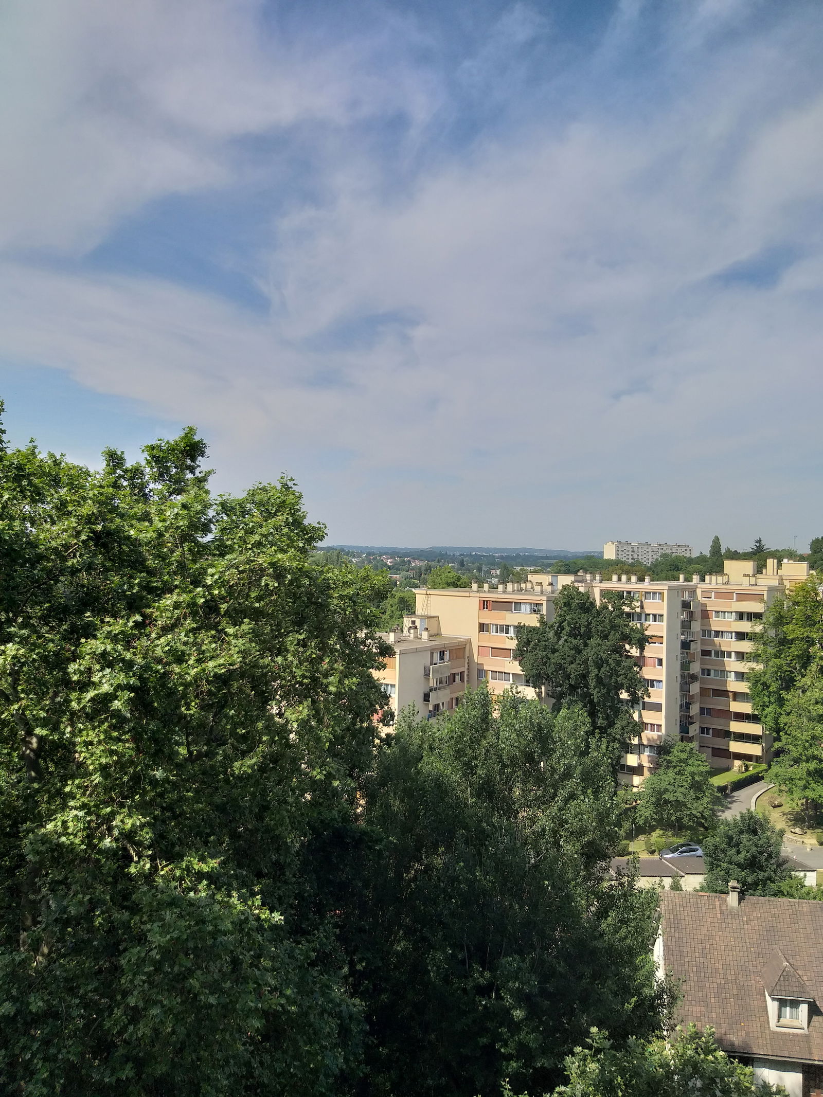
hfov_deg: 53.1
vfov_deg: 67.3
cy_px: 548
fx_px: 824
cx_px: 412
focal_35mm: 26
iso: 40
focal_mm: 3.93
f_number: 1.7
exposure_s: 1/2215
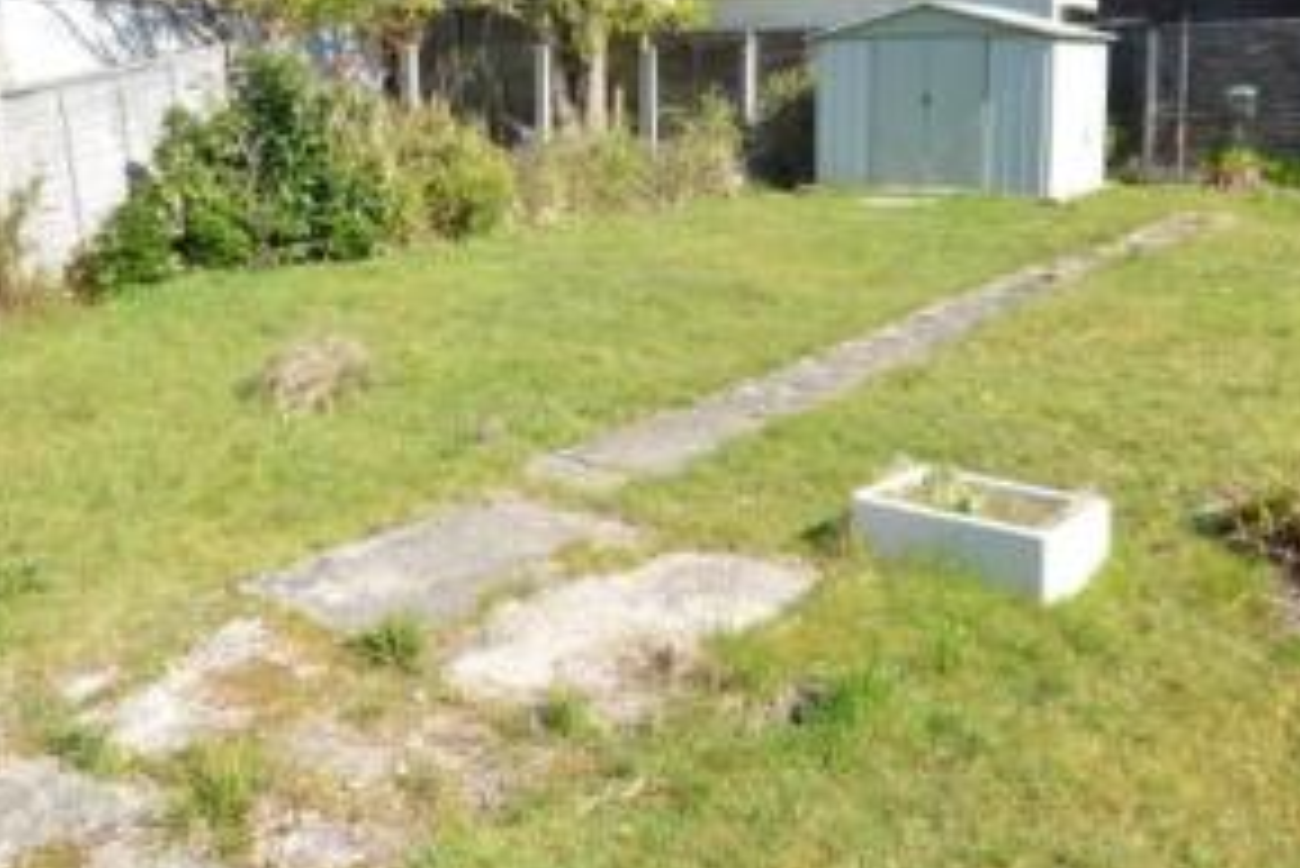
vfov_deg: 38.2
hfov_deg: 55.6
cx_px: 729
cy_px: 245
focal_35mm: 34
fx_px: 1228
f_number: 8
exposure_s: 1/500
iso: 400
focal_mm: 10
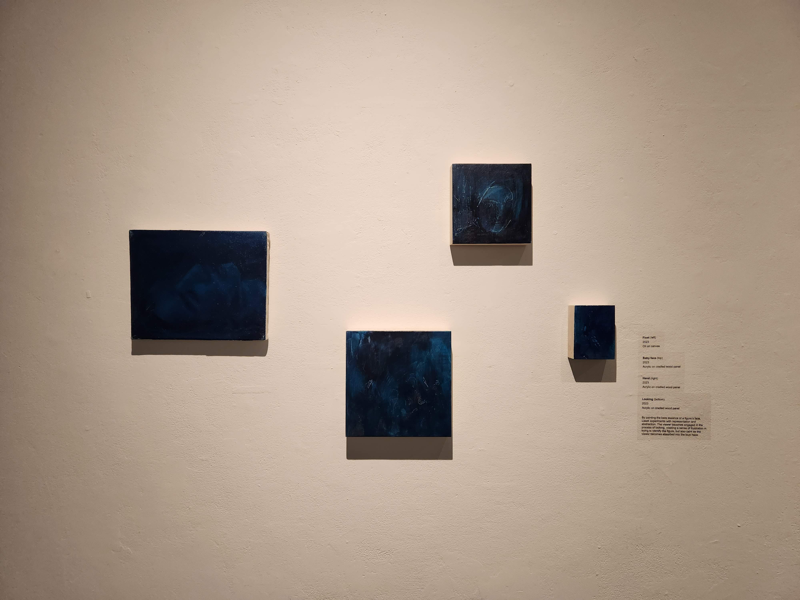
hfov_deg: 73.9
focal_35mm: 23
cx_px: 400
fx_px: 532
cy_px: 300
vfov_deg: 58.9
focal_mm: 5.4
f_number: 1.8
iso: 200
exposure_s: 1/120
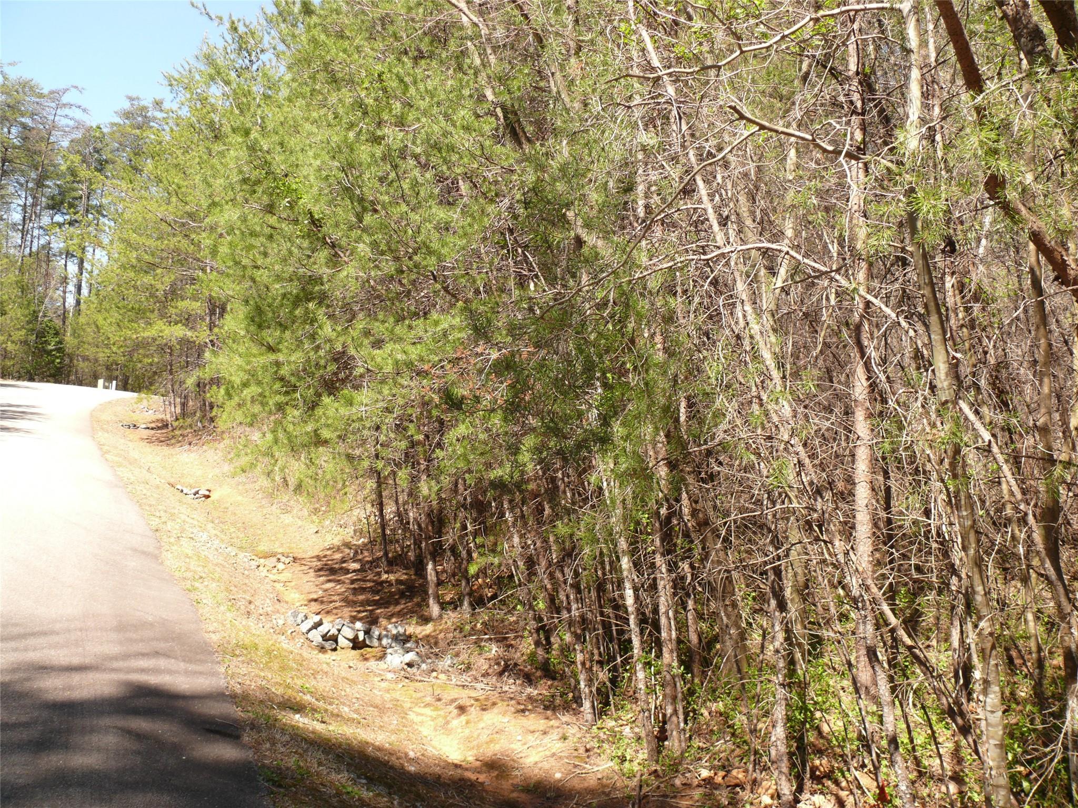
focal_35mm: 35
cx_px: 539
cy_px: 404
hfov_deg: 52.6
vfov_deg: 40.7
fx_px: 1090
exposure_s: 1/200
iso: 100
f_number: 4
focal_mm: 7.4
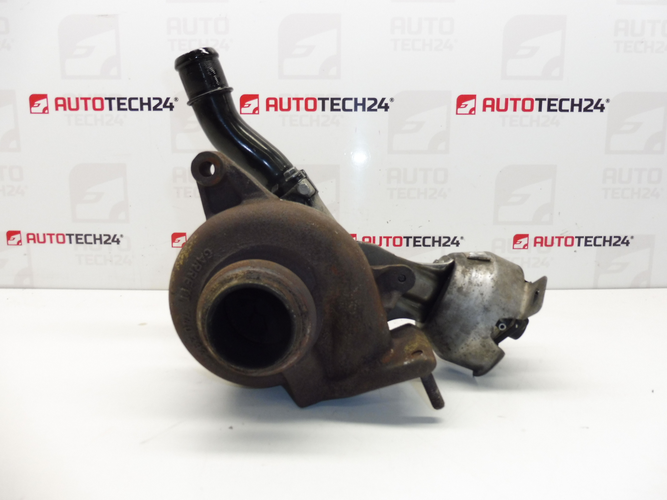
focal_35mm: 24
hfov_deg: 71.6
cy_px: 250
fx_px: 462
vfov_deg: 56.8
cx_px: 334
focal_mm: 4.3
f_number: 3.5
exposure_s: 1/60
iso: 200
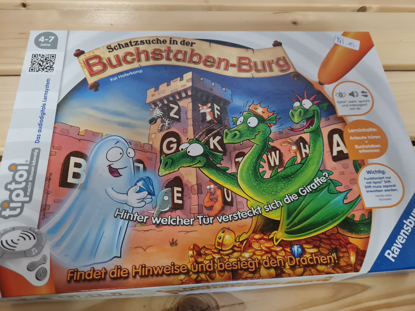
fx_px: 312
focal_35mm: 26
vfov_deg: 53.1
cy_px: 156
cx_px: 208
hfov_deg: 67.3
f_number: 1.8
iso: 640
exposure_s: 1/25
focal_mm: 5.4
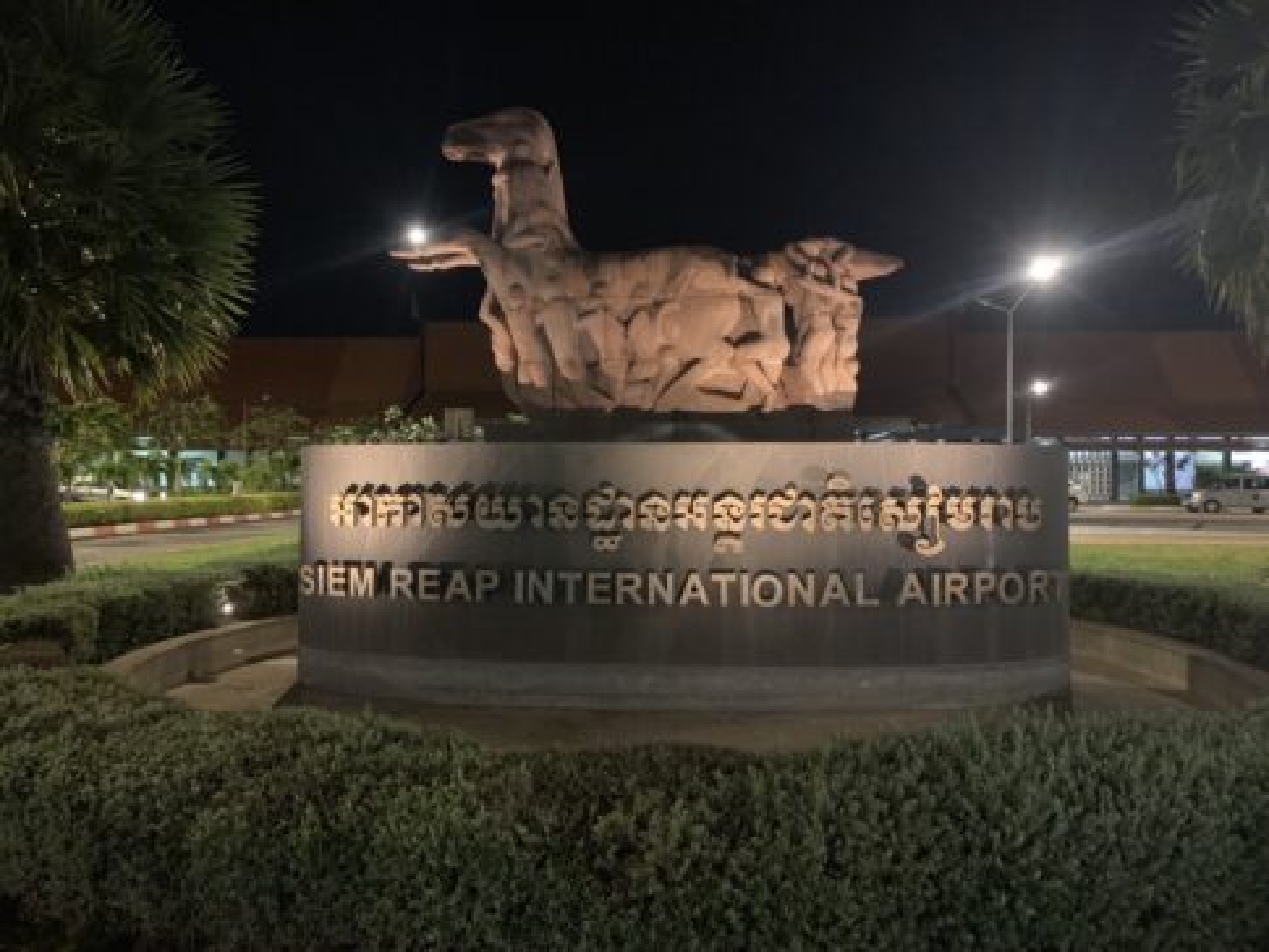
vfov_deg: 53.1
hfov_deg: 67.3
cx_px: 634
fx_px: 953
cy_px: 476
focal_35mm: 26
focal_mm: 4.25
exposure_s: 1/17
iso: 800
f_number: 1.8
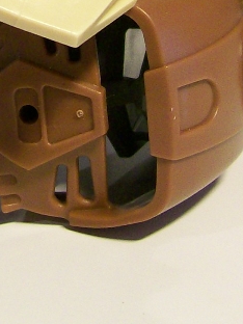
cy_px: -162
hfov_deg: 11.0
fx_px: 1245
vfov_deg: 13.9
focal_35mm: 133
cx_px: -2
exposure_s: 1/27.3
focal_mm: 6
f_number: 2.7
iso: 160
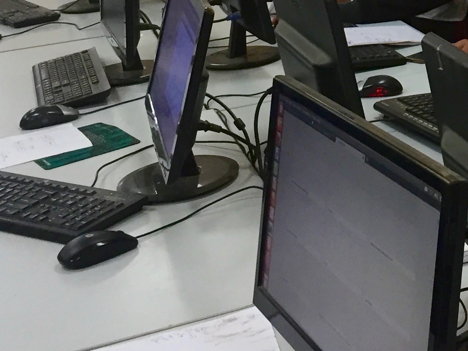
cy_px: -113
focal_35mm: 83
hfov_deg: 22.2
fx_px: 1122
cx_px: 516
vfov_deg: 16.7
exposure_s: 1/33
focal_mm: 4.15
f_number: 2.2
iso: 64
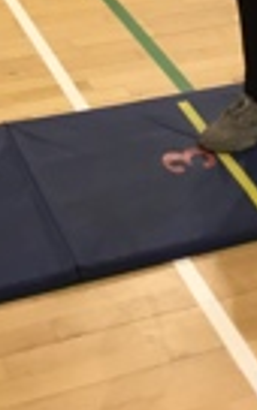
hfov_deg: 13.5
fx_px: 1087
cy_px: -181
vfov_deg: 19.1
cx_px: 148
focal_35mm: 97
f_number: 2.4
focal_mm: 3.3
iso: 80
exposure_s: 1/33
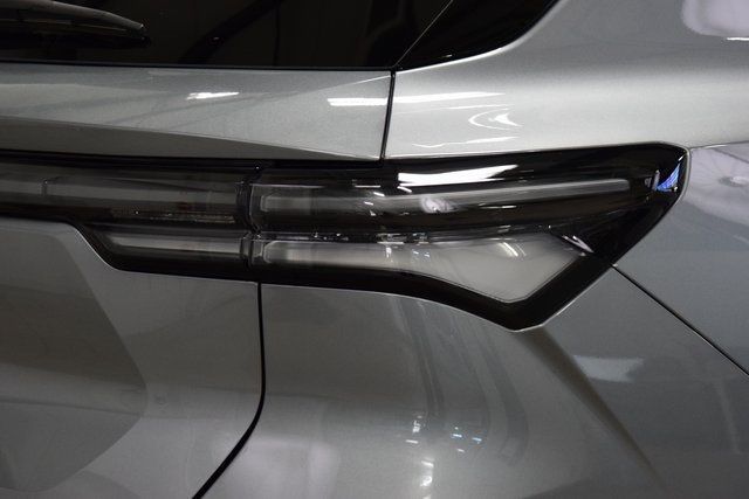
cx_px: 374
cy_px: 250
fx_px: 1935
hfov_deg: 21.9
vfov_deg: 14.7
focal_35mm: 93
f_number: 5
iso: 1600
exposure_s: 1/125
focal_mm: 62
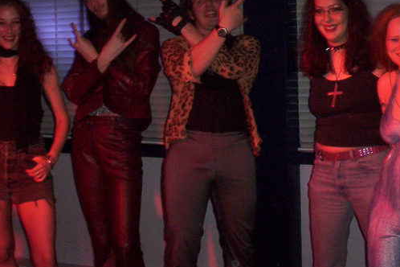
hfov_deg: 24.5
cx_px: 203
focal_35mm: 83
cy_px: 86
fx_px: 922
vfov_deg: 16.4
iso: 140
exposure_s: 1/30
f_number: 4.5
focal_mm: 6
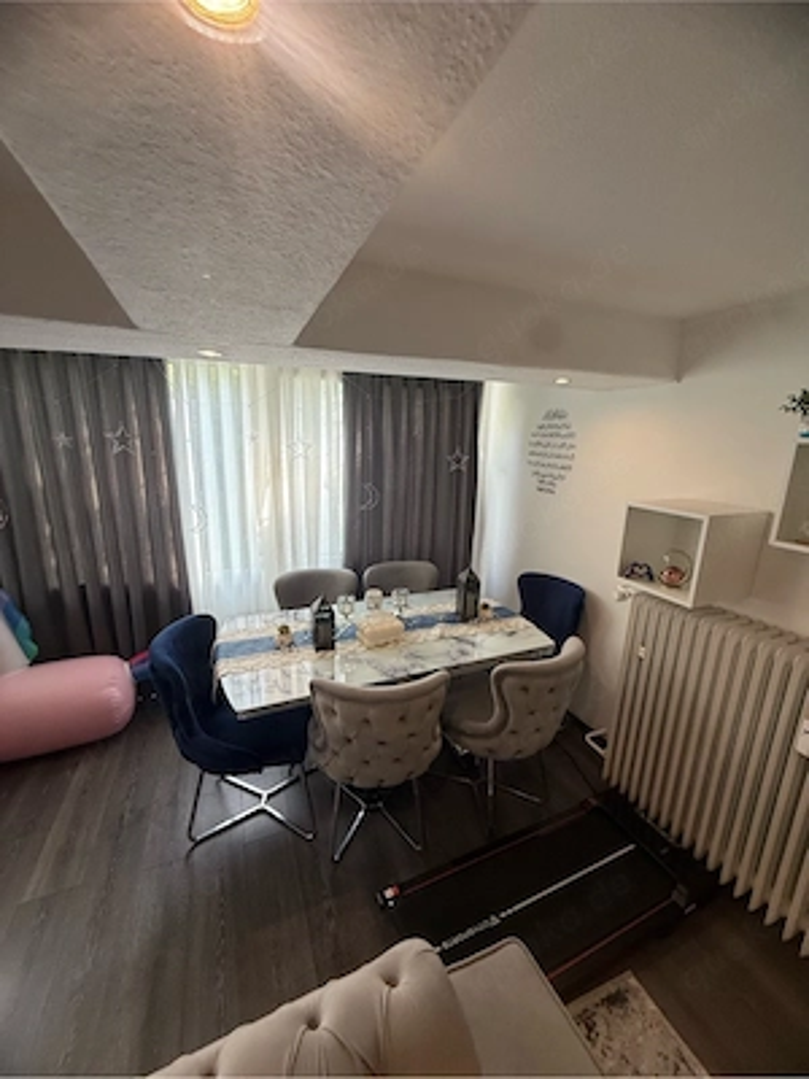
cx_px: 404
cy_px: 540
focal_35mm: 14
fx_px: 436
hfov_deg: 85.7
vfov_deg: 102.1
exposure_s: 1/100
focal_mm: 2.22
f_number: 2.2
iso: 160
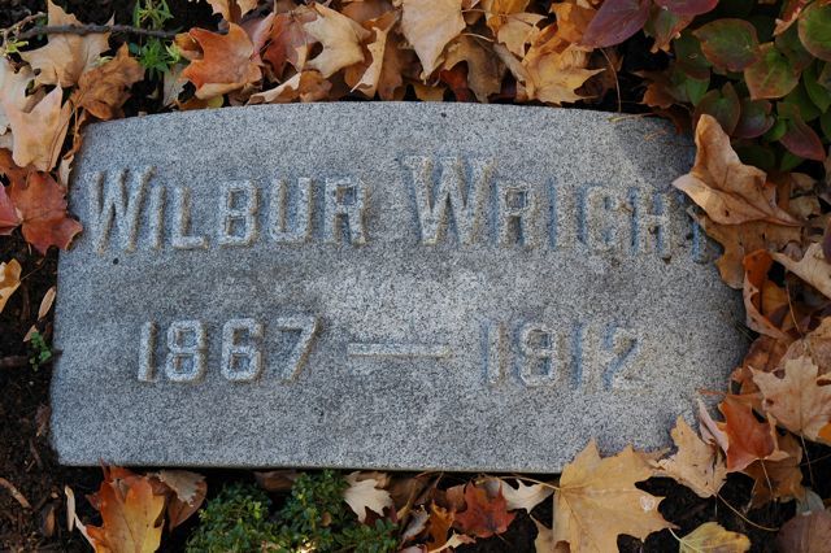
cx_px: 416
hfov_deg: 35.1
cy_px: 276
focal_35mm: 57
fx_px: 1315
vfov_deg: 23.8
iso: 200
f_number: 7.1
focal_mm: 38
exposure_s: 1/60
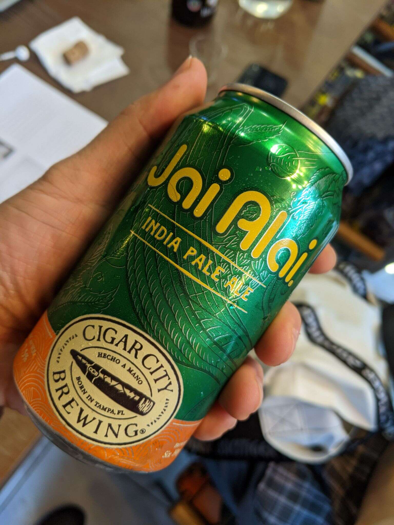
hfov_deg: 51.4
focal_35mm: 27
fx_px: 410
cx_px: 197
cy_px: 262
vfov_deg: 65.3
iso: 83
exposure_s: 1/25
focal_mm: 4.44
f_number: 1.8
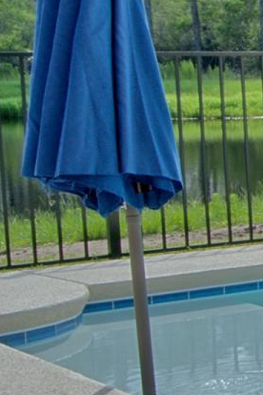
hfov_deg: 7.1
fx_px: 1271
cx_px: 1177
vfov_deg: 17.6
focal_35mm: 116
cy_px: 156
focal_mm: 16
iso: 200
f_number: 18
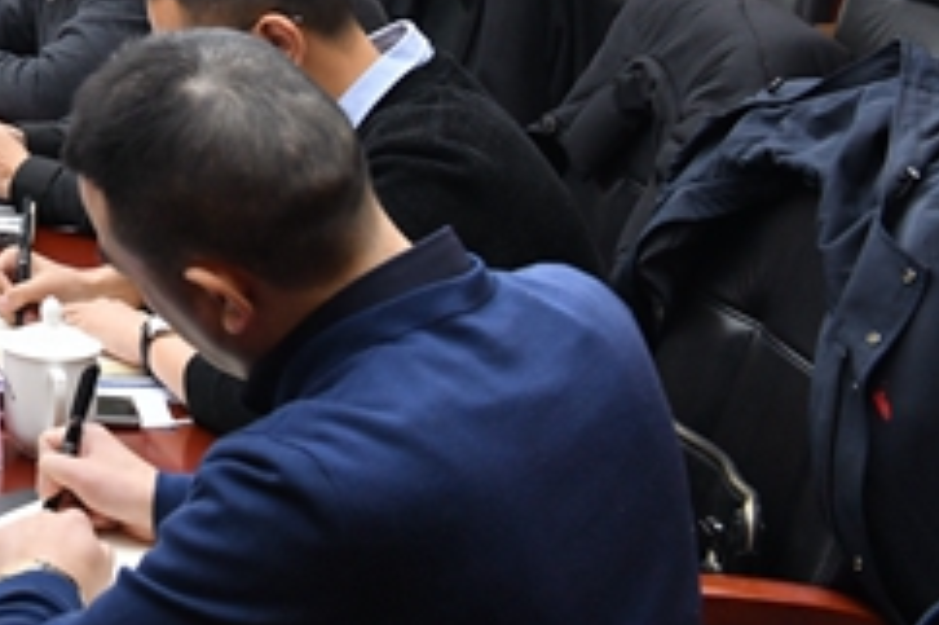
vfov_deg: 12.4
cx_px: -551
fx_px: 2763
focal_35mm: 106
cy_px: -223
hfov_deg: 17.1
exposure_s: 1/160
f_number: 6.3
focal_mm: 32
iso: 1000
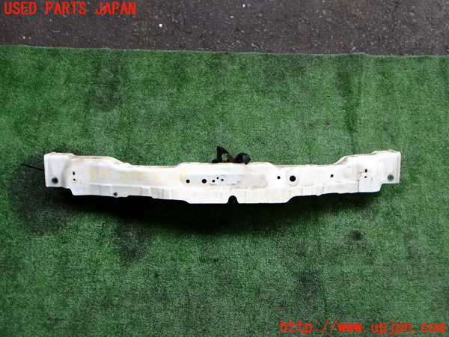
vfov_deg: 46.8
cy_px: 168
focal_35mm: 30
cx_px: 224
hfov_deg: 60.0
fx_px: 389
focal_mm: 5.4
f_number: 2.3
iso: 160
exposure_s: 1/125
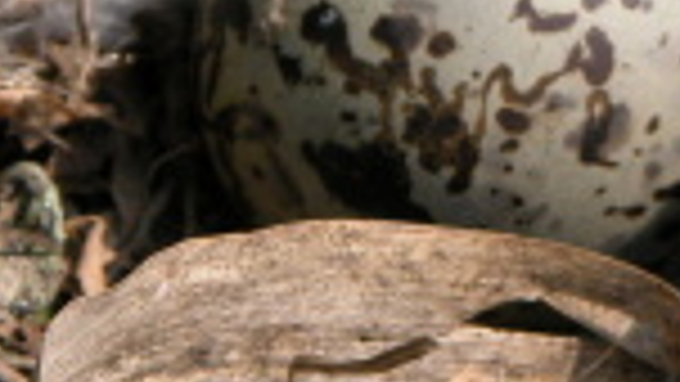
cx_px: 937
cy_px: 85
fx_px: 10802
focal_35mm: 599
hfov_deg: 3.6
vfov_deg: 2.0
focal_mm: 44.7
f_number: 5.6
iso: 100
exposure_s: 1/500
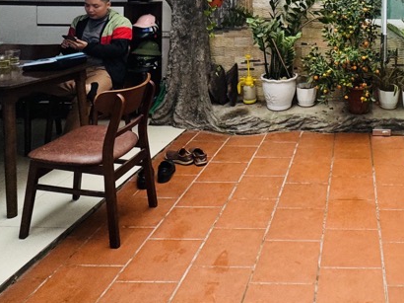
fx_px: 408
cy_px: -9
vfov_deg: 36.1
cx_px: 350
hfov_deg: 48.2
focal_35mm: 35
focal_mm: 2.22
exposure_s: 1/99
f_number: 2.2
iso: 100
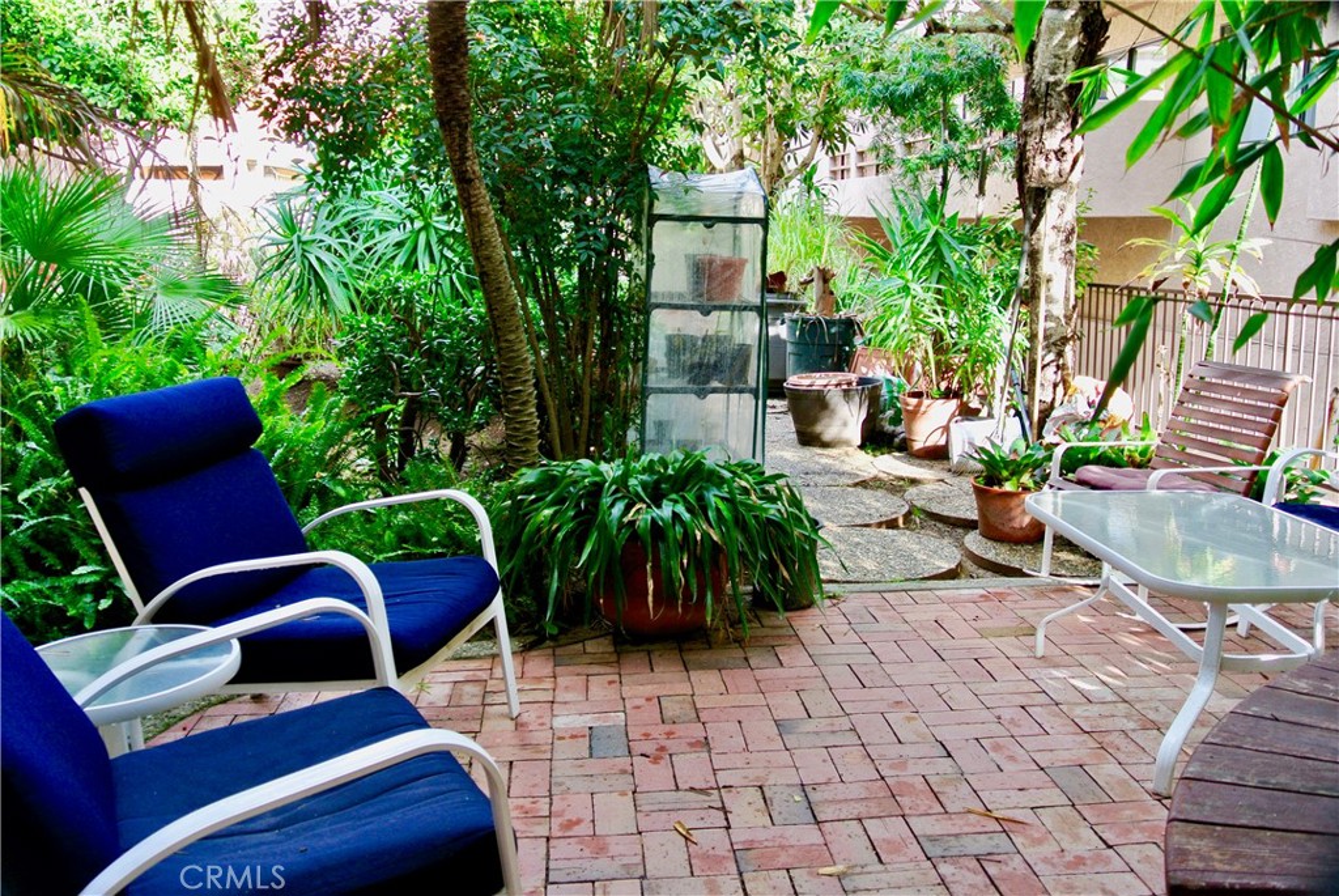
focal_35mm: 31
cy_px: 448
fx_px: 1154
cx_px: 670
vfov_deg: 42.4
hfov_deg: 60.2
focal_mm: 11.8
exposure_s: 1/60
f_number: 3.8
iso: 100
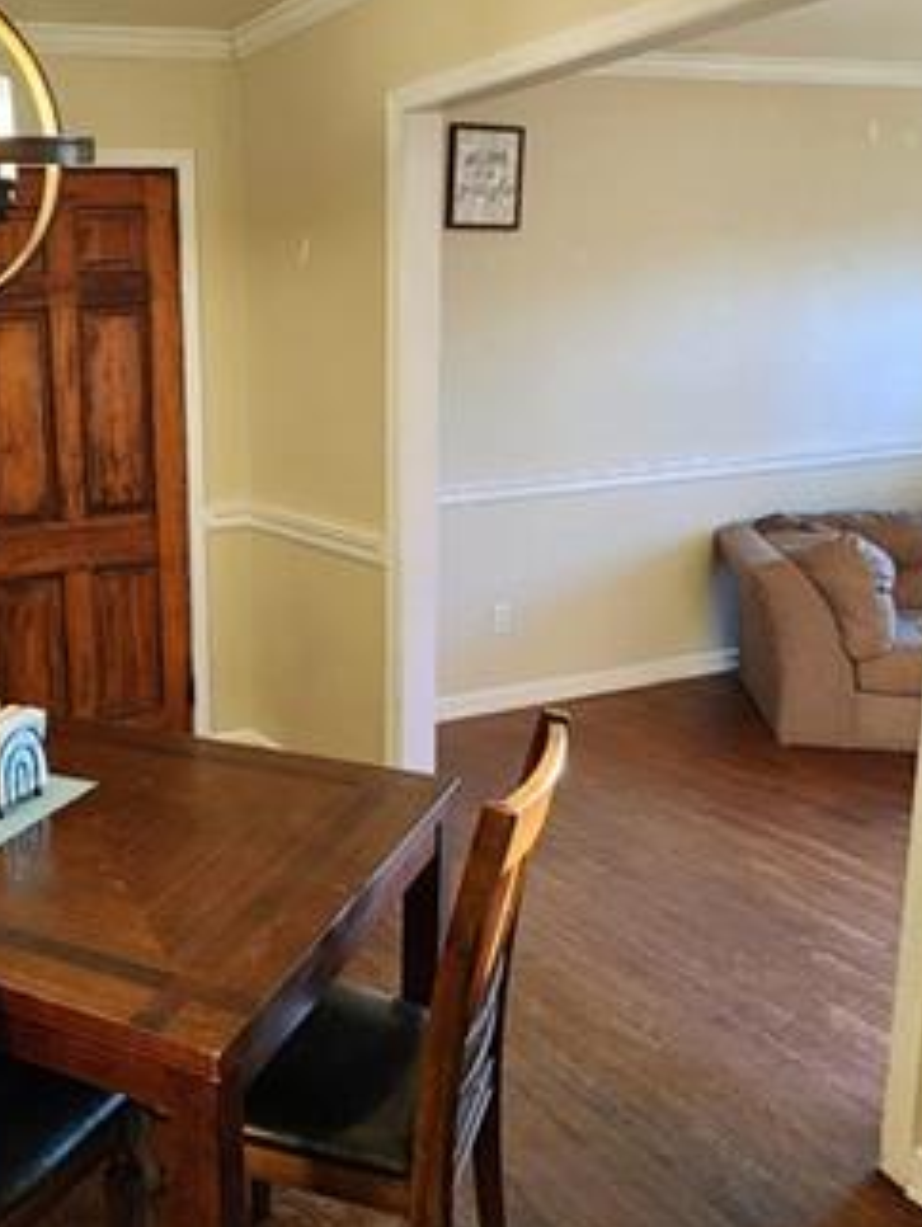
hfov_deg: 41.4
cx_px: 69
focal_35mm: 31
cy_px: 575
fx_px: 1099
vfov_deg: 58.3
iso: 400
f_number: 2.2
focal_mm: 2.2
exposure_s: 1/60.2
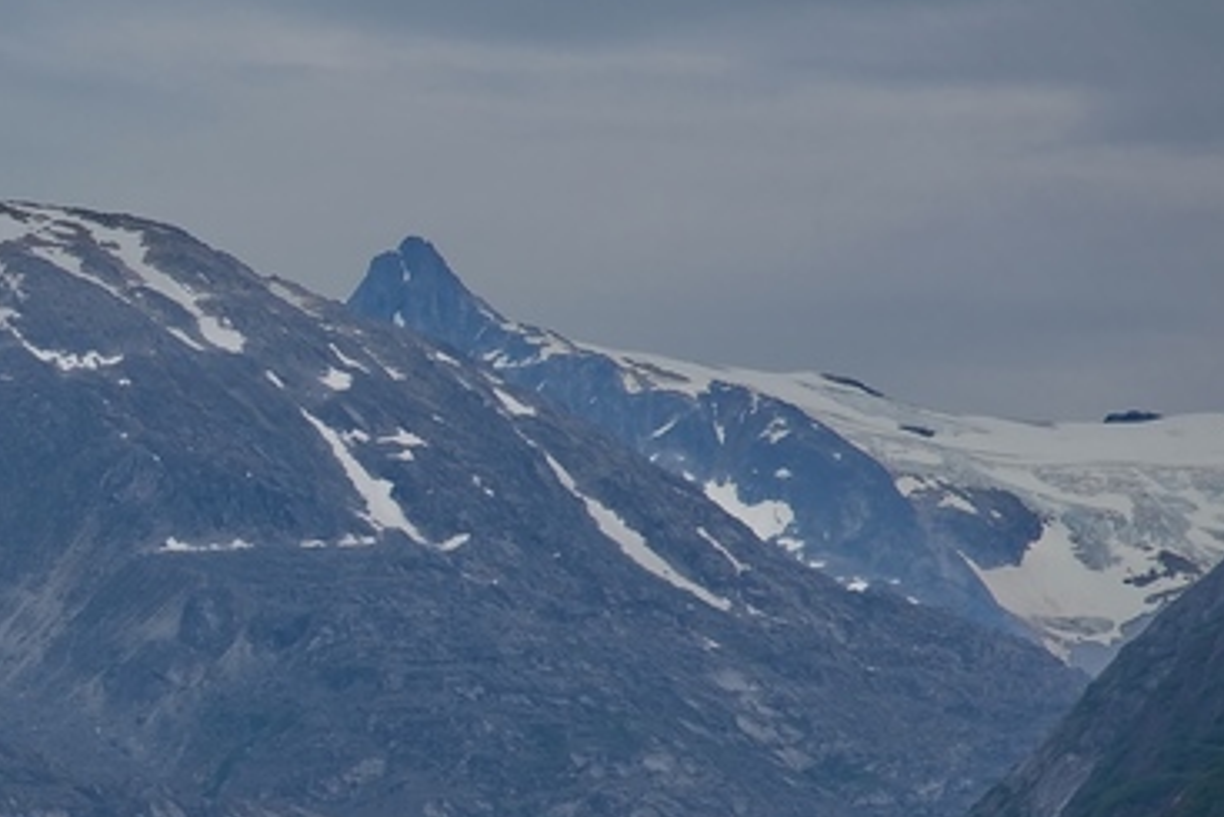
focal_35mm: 366
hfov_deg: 5.6
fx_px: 12448
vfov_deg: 3.8
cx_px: -337
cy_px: 684
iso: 100
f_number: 9
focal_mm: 105
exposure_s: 1/320
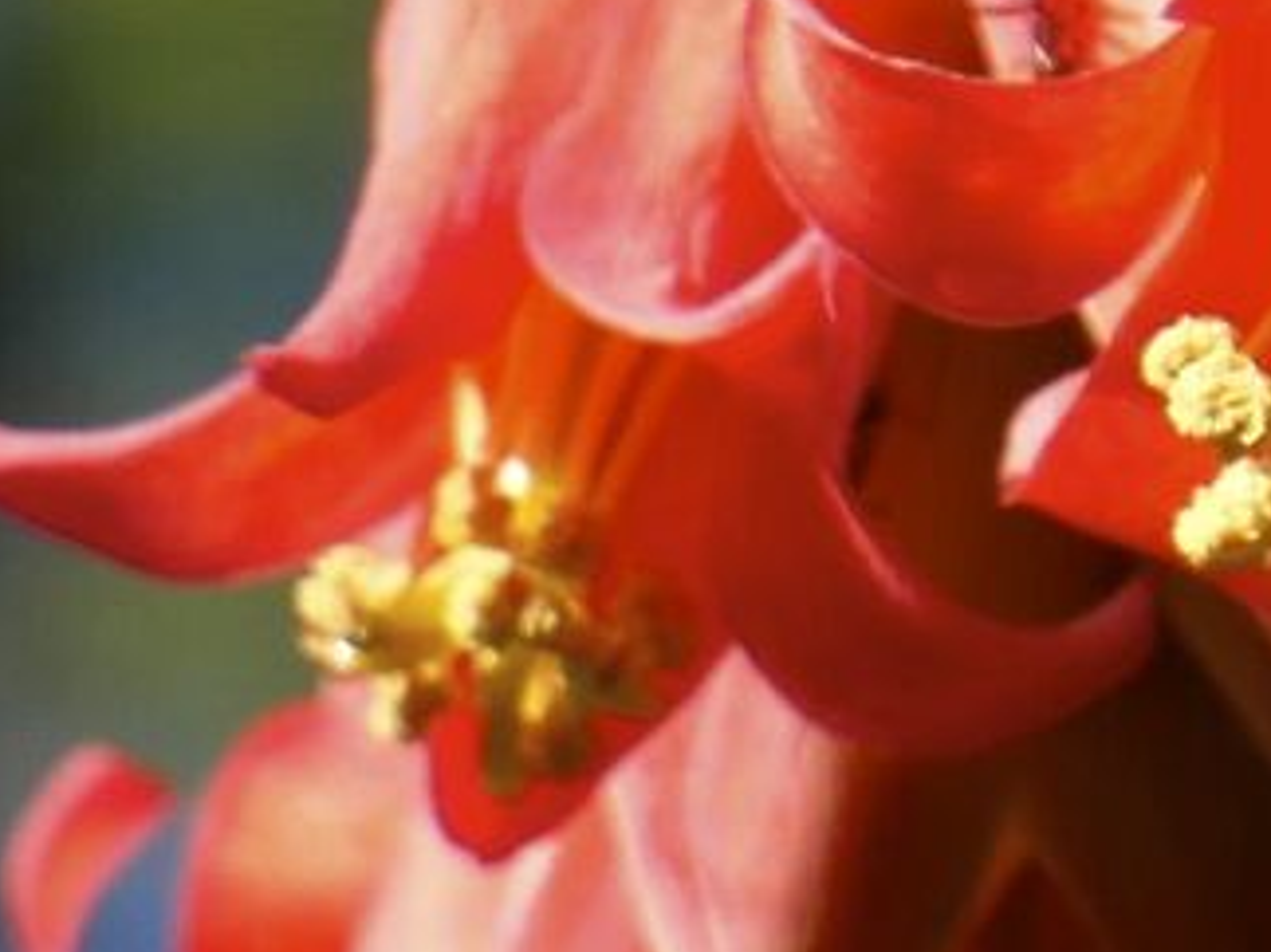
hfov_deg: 2.2
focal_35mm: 893
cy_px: 59
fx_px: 32776
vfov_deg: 1.7
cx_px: 2695
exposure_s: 1/500
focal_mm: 60
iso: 200
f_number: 8
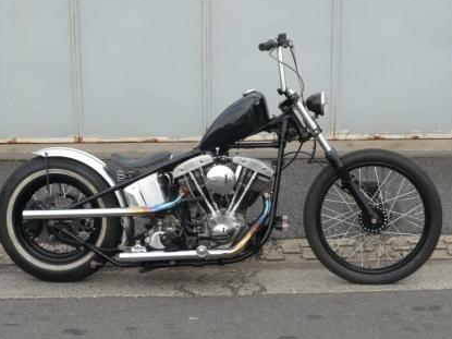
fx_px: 888
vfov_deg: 21.6
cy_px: 158
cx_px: 224
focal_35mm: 68
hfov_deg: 28.6
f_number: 4.3
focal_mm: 10.3
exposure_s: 1/60
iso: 100
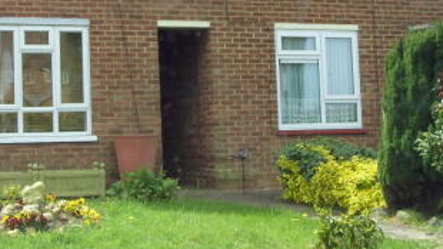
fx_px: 939
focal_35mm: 80
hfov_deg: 25.9
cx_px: 66
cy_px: 59
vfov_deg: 15.0
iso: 80
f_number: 6.2
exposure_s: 1/125
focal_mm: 6.6
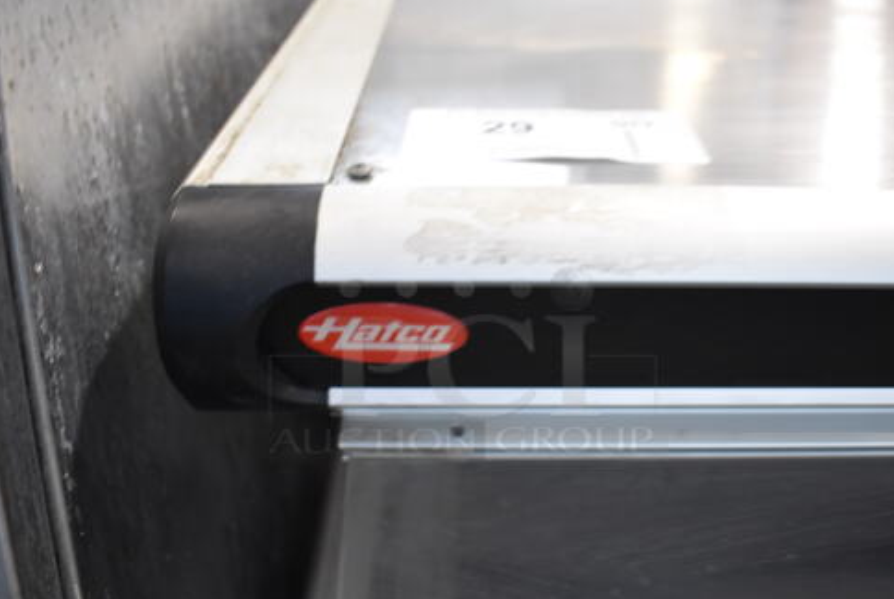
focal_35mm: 34
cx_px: 464
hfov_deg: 55.7
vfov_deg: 38.8
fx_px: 845
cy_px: 362
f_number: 4
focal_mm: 18
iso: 1600
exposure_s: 1/60
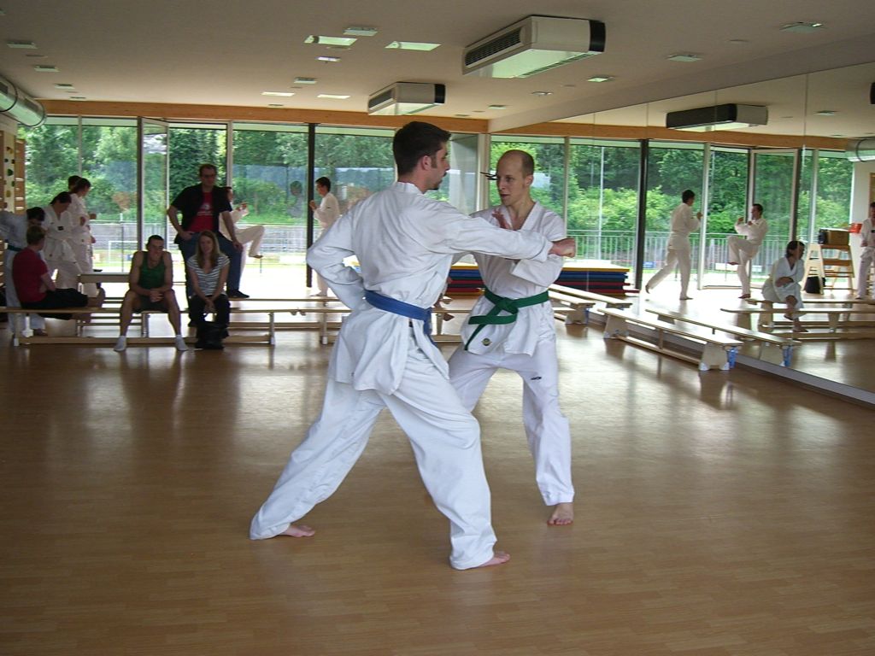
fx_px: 961
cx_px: 438
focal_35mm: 38
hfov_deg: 49.0
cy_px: 328
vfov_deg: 37.7
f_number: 2.8
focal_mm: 7.9
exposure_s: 1/500
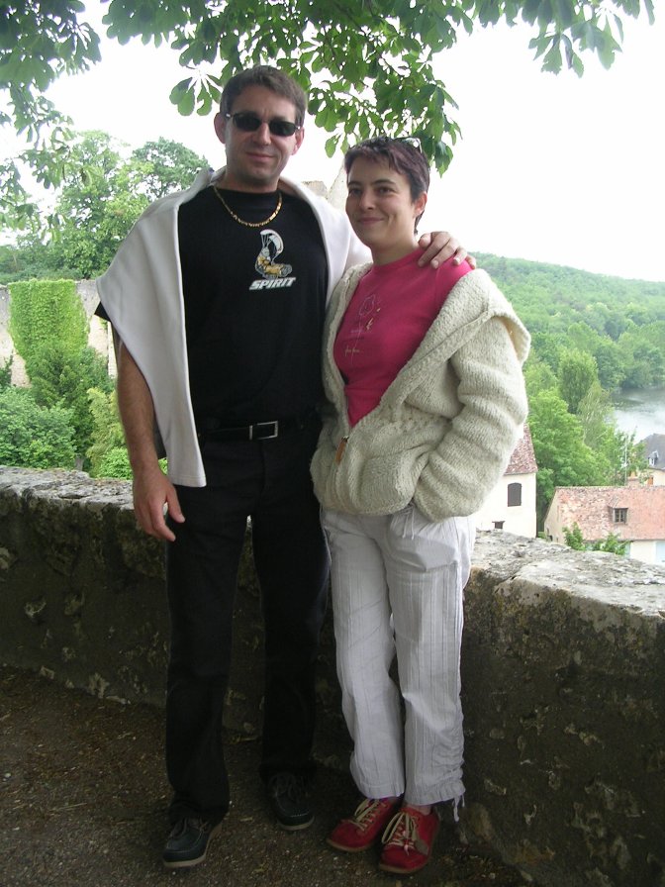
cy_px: 444
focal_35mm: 38
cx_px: 332
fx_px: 973
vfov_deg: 49.0
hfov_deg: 37.7
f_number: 2.8
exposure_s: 1/50
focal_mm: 5.8
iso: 50
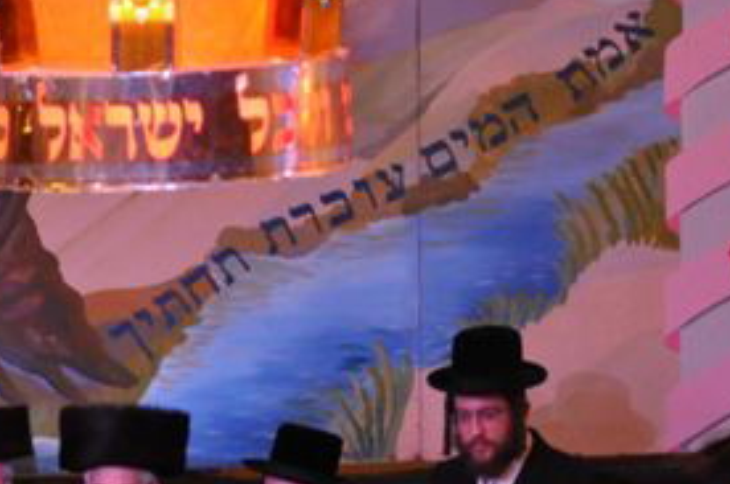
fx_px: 7044
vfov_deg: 3.9
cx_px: -167
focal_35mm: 348
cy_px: 604
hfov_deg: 5.9
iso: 2000
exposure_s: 1/60
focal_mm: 80
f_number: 5.6
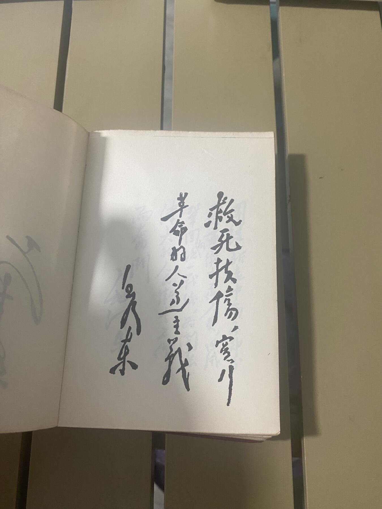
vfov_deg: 67.3
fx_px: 383
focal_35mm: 26
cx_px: 191
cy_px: 254
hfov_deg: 53.1
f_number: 1.8
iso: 160
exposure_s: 1/50
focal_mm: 4.25
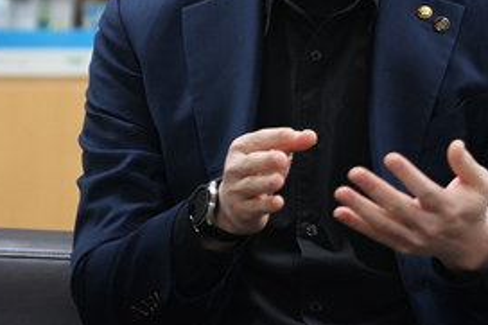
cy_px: -22
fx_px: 3468
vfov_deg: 5.3
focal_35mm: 256
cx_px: 312
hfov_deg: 8.0
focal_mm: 116
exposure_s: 1/200
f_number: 2.8
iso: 1000
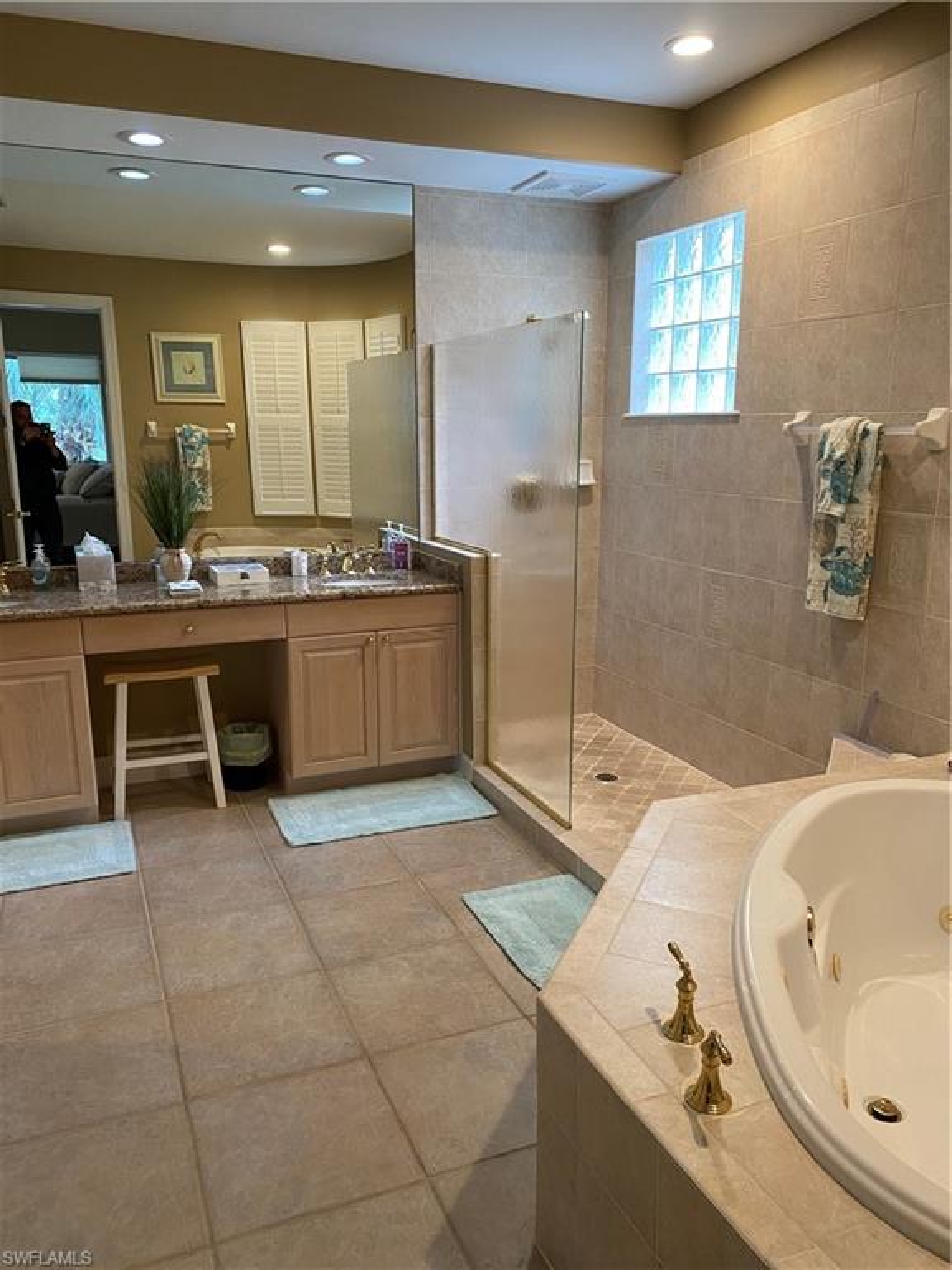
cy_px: 635
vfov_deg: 67.3
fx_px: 953
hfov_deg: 53.1
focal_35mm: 26
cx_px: 476
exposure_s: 1/60
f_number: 1.8
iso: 125
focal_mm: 4.25
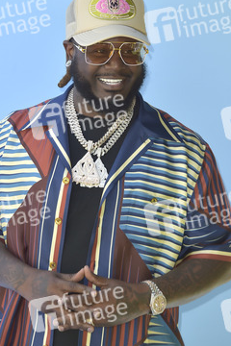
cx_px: 106
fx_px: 1444
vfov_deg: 13.7
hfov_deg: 9.1
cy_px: 165
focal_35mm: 150
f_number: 6.3
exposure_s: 1/250
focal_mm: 135
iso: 400
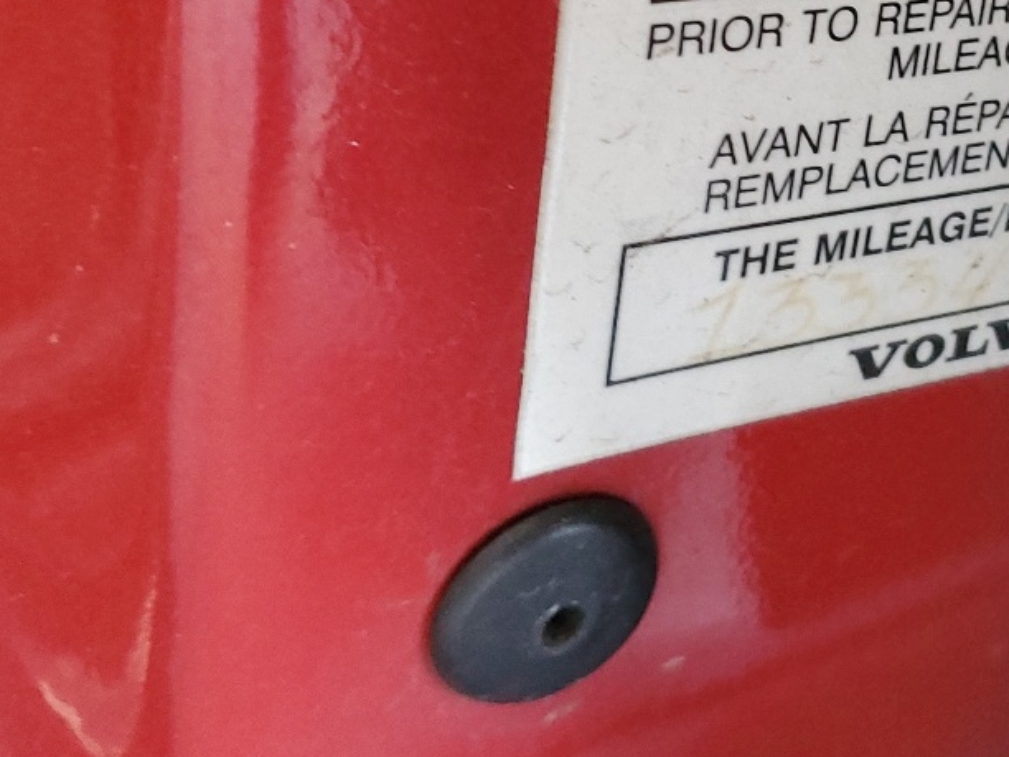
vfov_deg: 21.0
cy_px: 43
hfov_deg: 27.7
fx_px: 1982
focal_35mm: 68
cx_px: 875
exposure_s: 1/60.2
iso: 160
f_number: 1.5
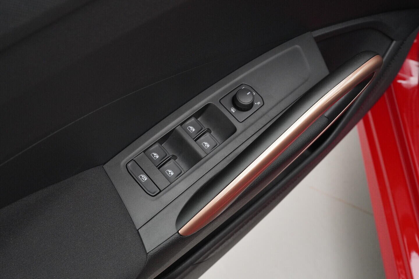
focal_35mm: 36
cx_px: 210
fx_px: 419
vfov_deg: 36.8
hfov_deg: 53.2
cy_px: 140
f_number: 6.3
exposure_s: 1/200
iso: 2500
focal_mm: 24
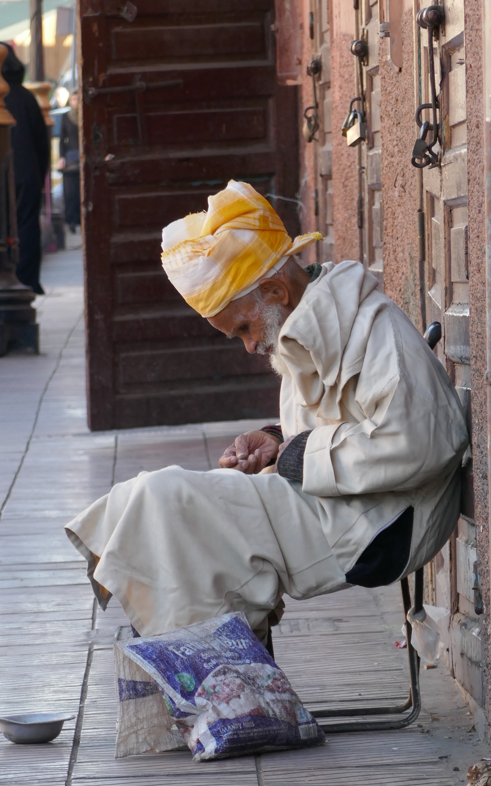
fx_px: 7089
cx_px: 261
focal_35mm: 331
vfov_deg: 6.3
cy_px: 393
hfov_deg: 4.0
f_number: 5.9
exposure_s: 1/125
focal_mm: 91
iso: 400
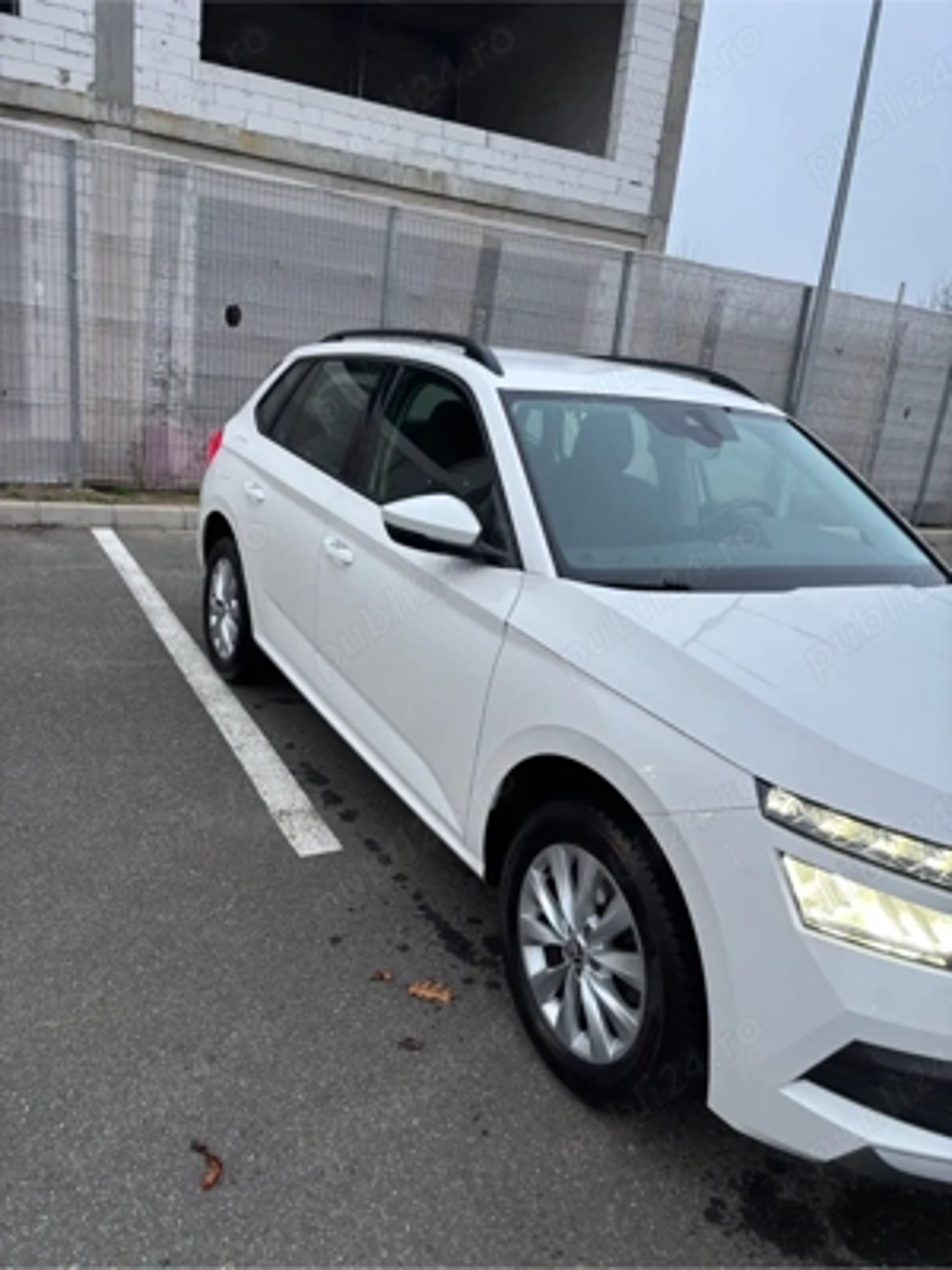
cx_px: 476
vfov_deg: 67.3
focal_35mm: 26
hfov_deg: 53.1
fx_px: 953
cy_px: 635
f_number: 1.6
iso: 125
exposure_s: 1/62
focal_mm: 5.96
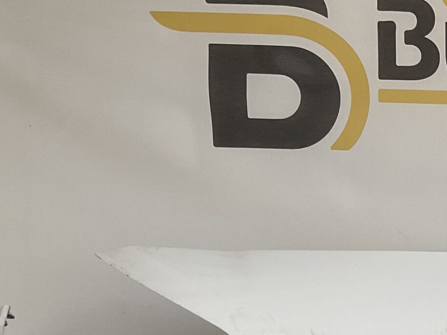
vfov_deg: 17.6
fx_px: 1046
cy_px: 364
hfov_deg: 22.0
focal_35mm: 81
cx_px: 563
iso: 40
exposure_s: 1/120
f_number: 1.8
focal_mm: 3
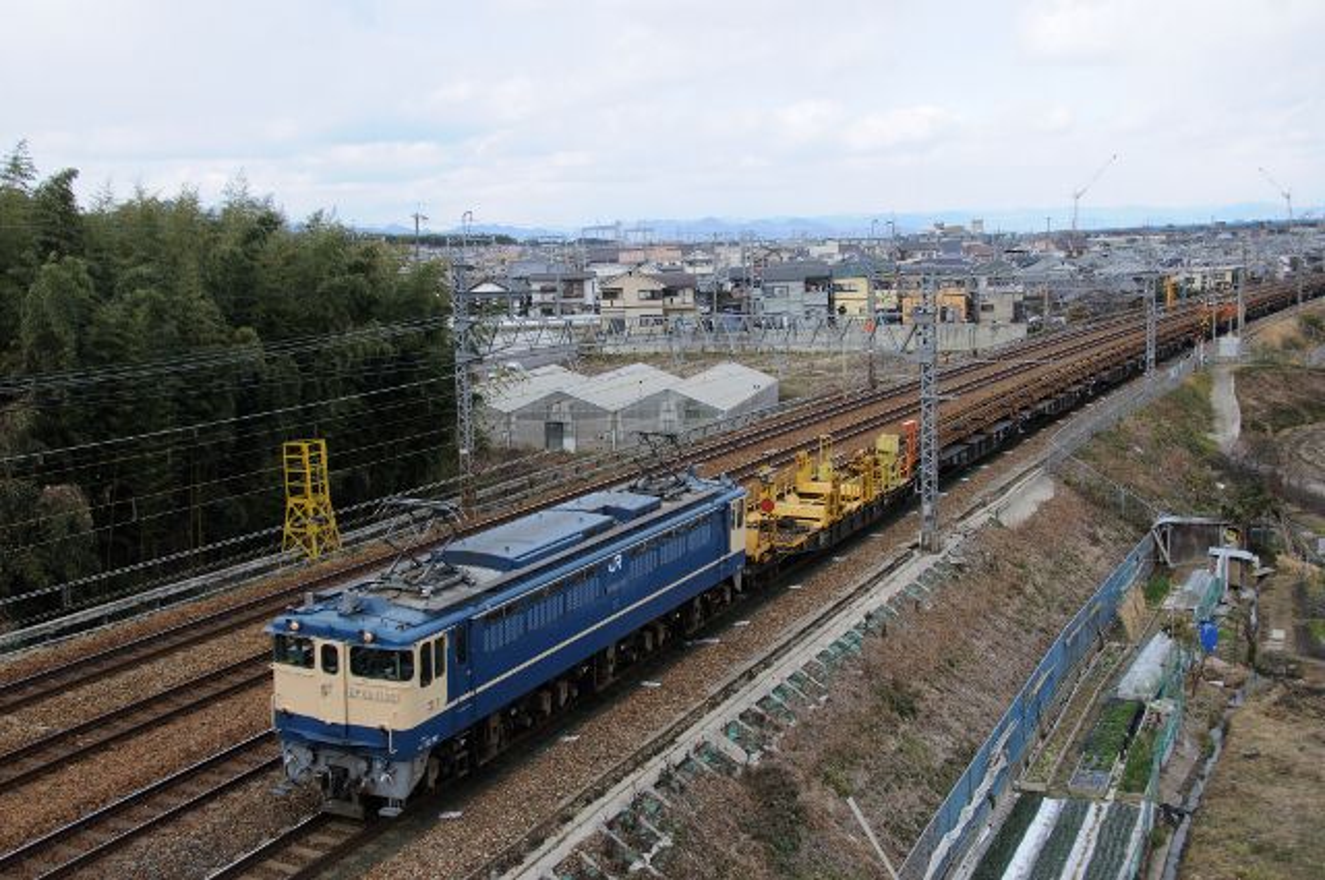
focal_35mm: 39
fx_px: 1434
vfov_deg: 34.1
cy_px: 440
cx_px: 662
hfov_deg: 49.6
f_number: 6.3
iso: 400
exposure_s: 1/640
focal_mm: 26
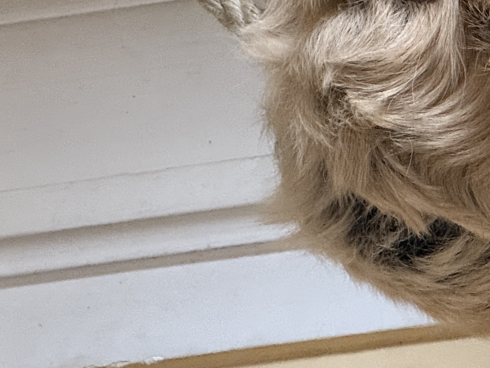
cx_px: 489
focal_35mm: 348
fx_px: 4927
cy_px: -36
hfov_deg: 5.7
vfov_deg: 4.3
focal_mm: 15.66
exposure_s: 1/60
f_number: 2.8
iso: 640
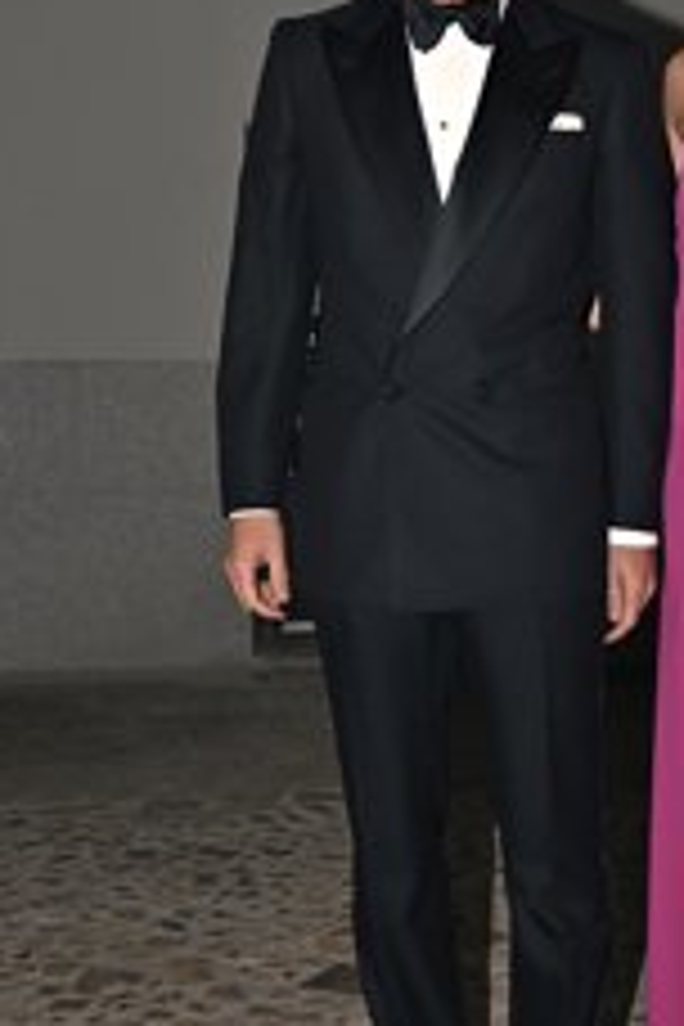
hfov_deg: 20.4
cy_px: 482
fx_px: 1852
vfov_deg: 31.0
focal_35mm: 65
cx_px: 657
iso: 800
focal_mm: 22
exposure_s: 1/250
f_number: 4
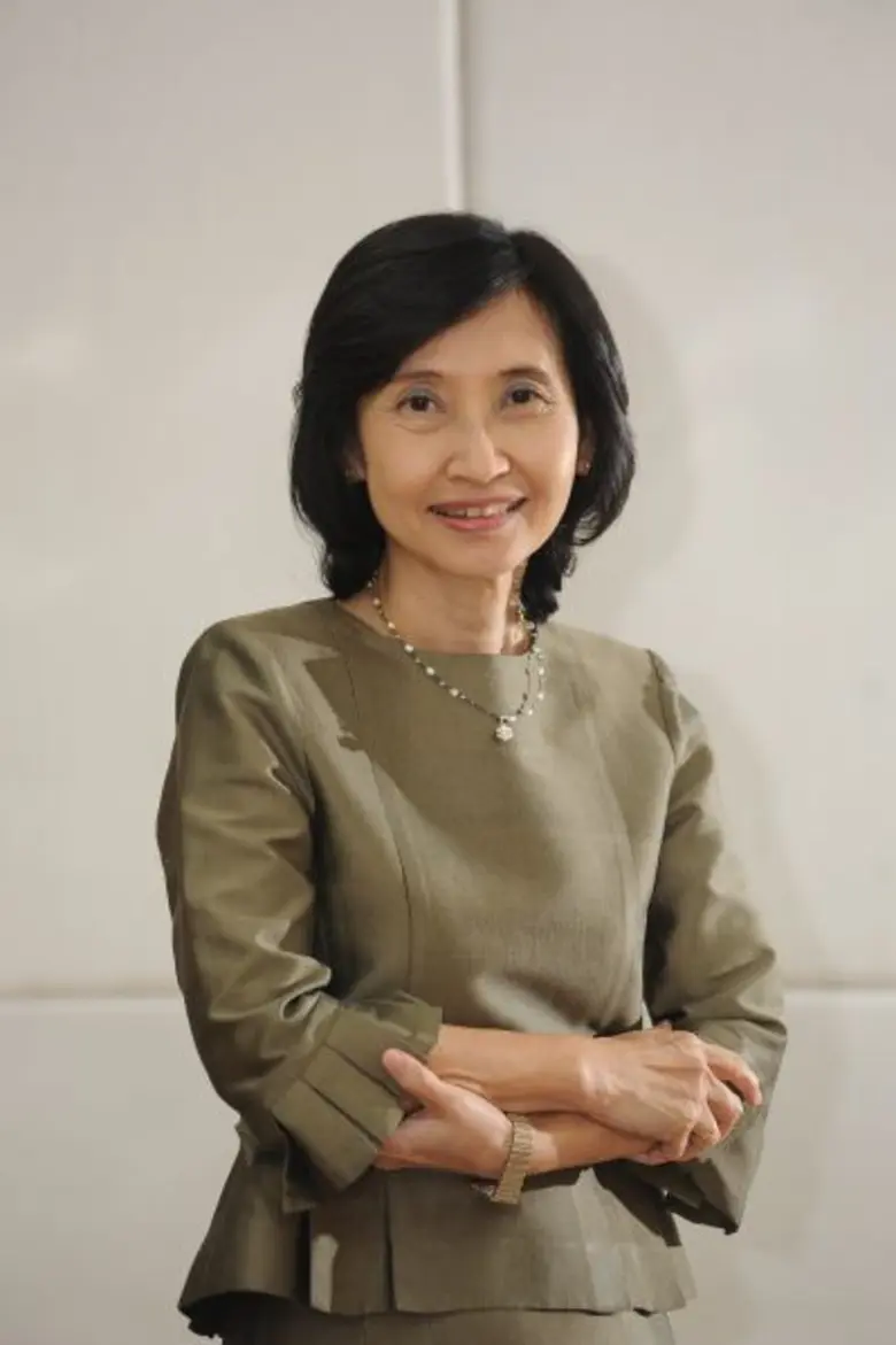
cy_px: 672
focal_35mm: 170
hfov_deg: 8.1
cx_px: 448
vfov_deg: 12.1
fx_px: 6350
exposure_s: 1/125
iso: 400
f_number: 4
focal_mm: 170
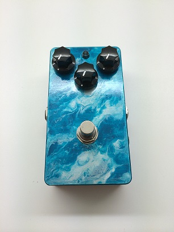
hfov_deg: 46.8
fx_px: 201
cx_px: 87
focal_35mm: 30
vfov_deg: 60.0
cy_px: 116
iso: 50
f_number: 2.2
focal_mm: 4.12
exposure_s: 1/120
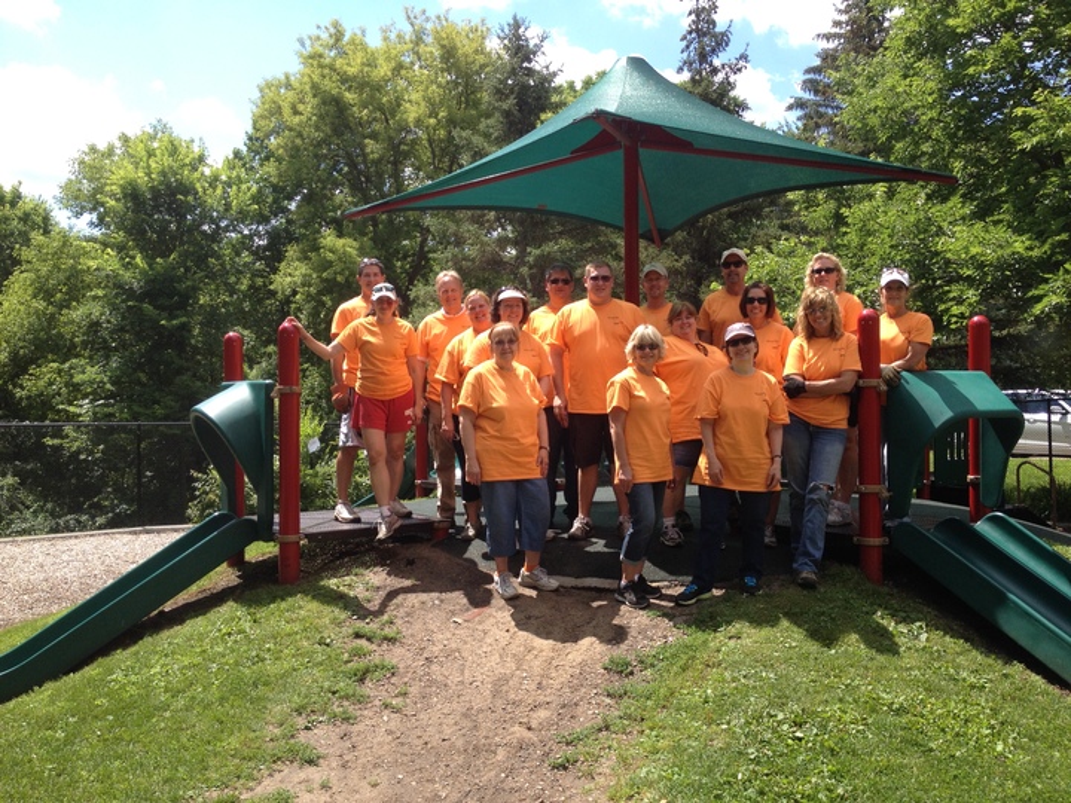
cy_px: 402
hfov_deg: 52.6
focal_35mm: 35
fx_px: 1083
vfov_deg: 40.7
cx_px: 536
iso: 50
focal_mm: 4.28
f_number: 2.4
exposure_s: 1/876
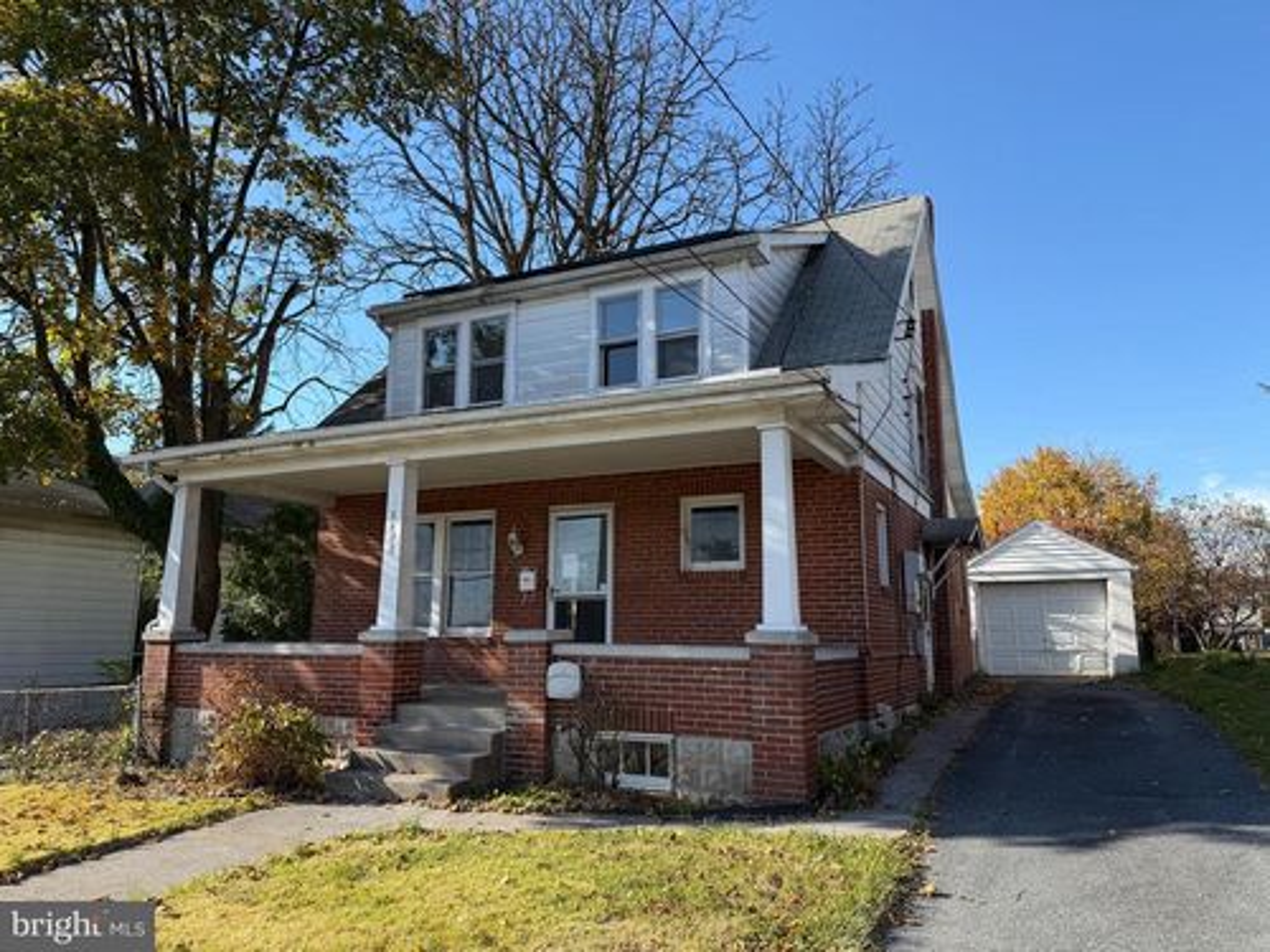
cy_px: 476
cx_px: 635
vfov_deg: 56.8
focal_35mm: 24
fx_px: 881
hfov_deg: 71.6
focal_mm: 6.76
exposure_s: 1/1949
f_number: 1.78
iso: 80
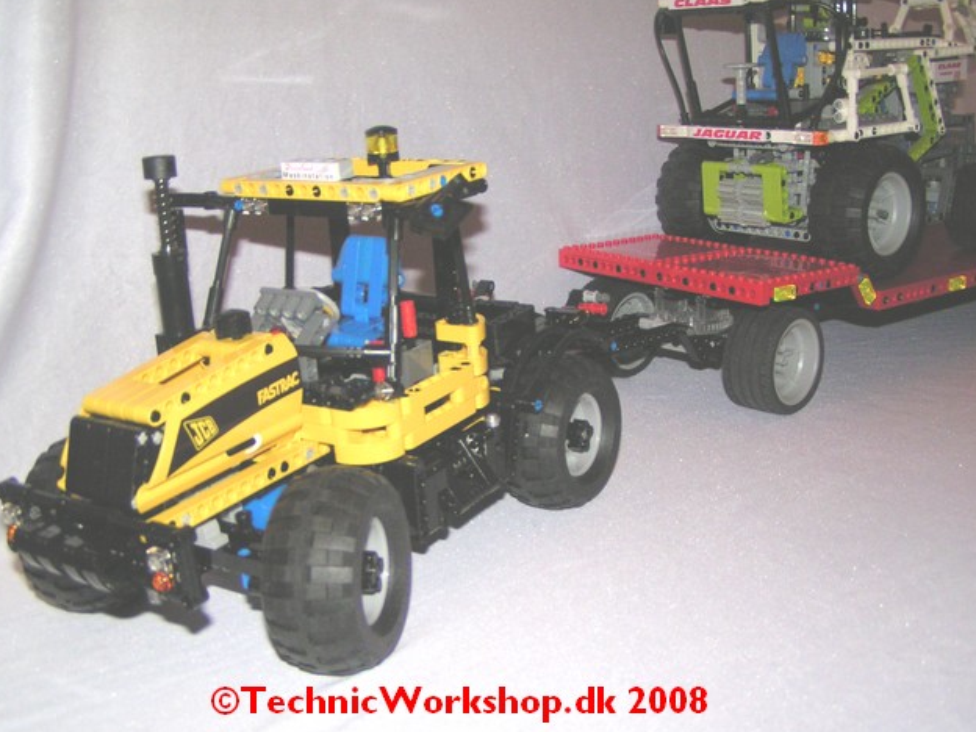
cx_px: 482
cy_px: 363
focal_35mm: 39
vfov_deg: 36.8
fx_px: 1100
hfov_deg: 47.9
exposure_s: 1/40
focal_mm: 5.8
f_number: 2.8
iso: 200
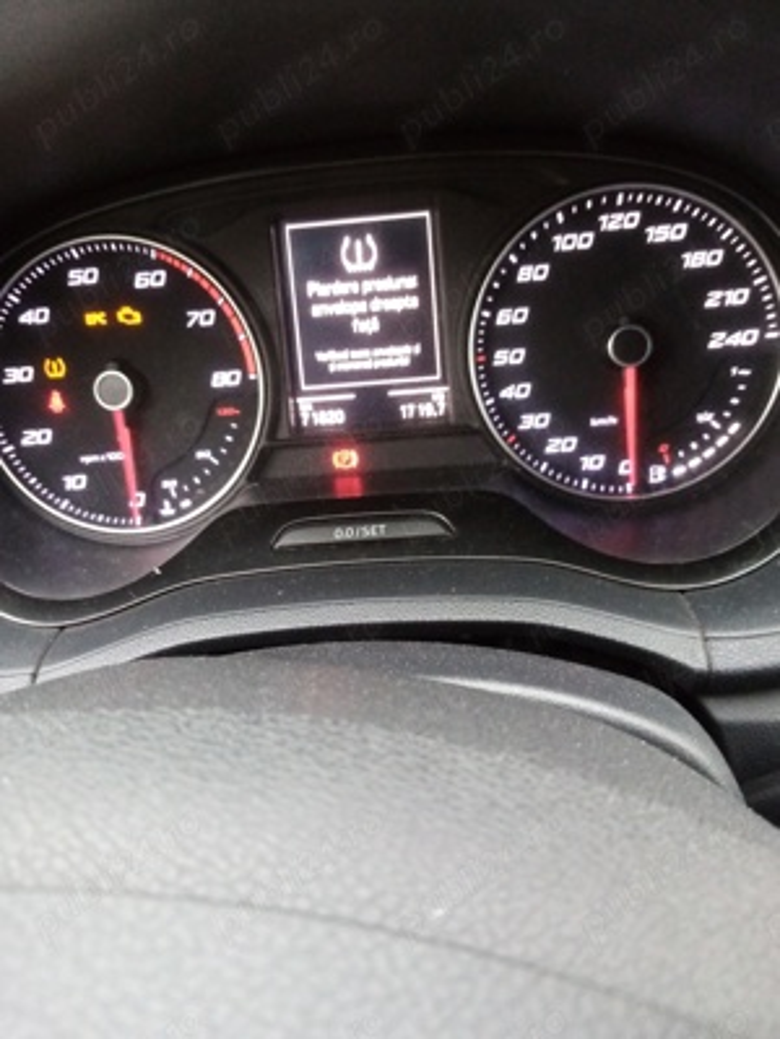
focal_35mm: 26
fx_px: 781
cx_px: 390
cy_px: 520
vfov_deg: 67.3
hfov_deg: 53.1
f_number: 1.8
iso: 466
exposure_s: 1/33.3
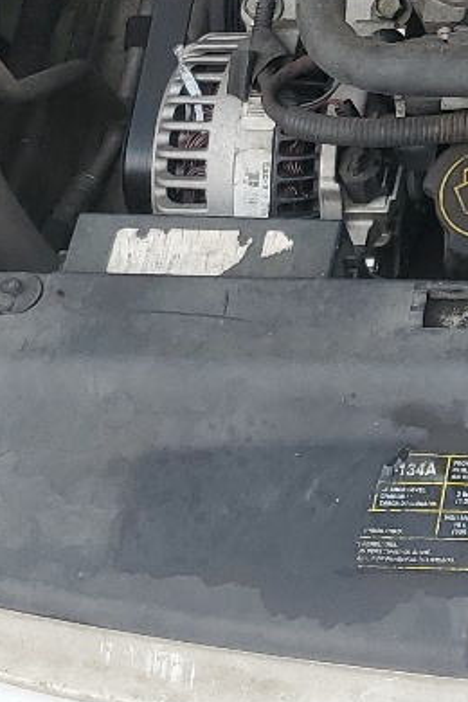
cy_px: -112
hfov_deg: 11.2
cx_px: 914
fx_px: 2164
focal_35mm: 111
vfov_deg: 17.7
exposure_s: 1/769
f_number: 1.5
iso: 50
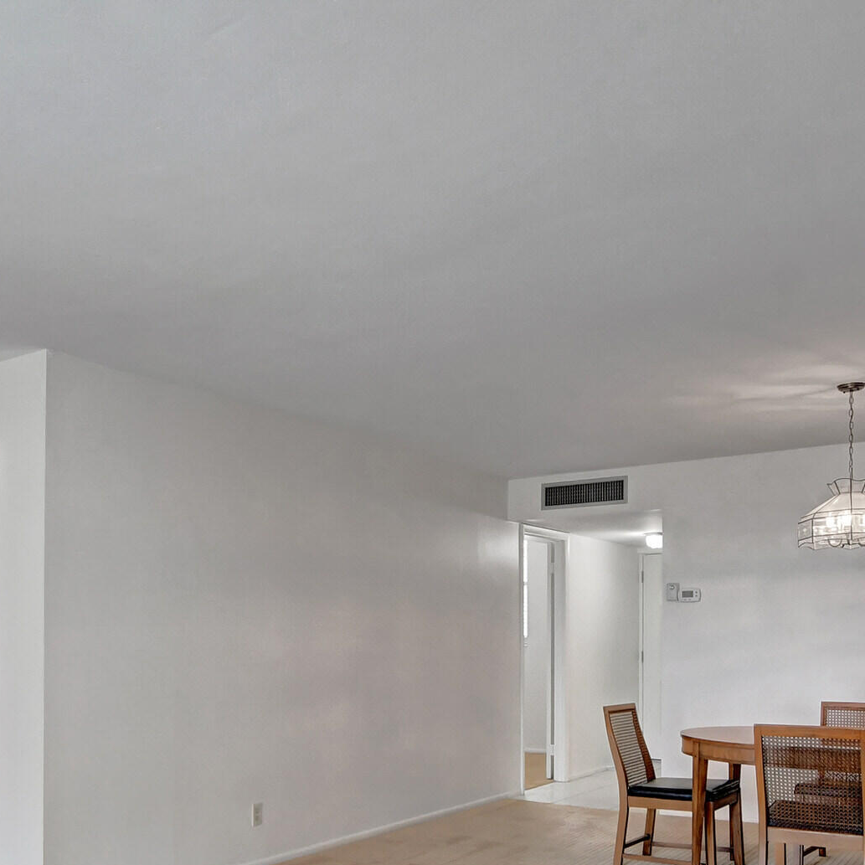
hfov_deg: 50.9
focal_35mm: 32
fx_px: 905
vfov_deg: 49.1
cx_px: 363
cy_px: 650
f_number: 8
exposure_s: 1/8
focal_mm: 10
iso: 1000
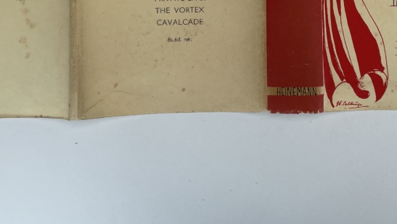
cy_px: -33
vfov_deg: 21.3
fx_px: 558
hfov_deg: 38.4
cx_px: 285
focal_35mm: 53
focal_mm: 4.2
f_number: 1.6
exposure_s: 1/262
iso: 32
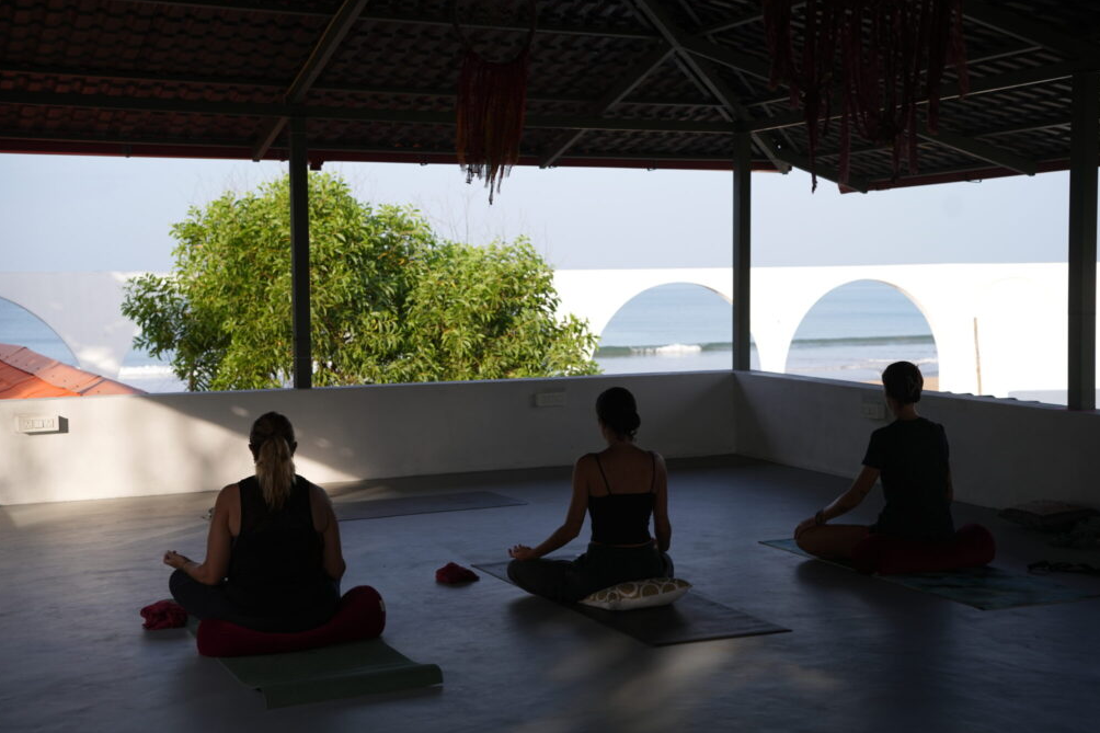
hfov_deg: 38.9
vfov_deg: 26.5
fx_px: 1558
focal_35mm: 51
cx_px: 553
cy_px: 363
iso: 200
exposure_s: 1/800
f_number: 4
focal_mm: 50
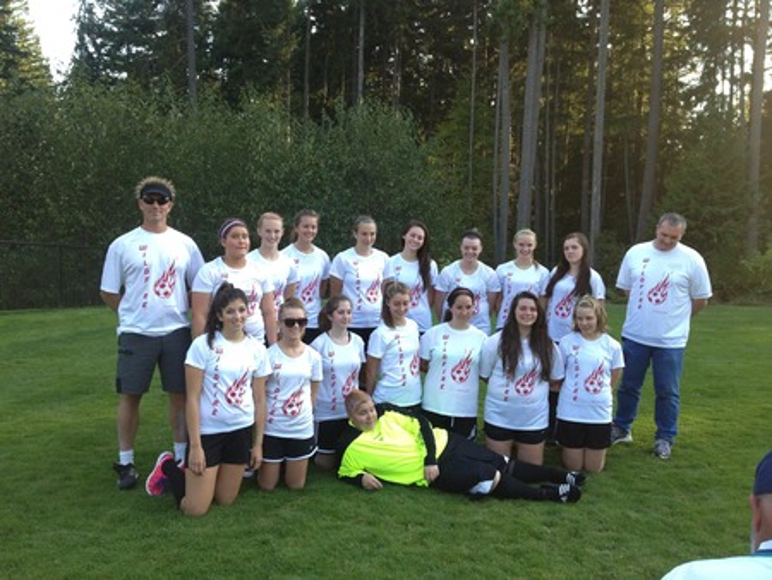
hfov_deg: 52.6
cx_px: 386
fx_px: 781
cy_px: 290
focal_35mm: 35
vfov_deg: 40.7
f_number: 2.4
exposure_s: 1/263
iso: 80
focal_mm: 4.28
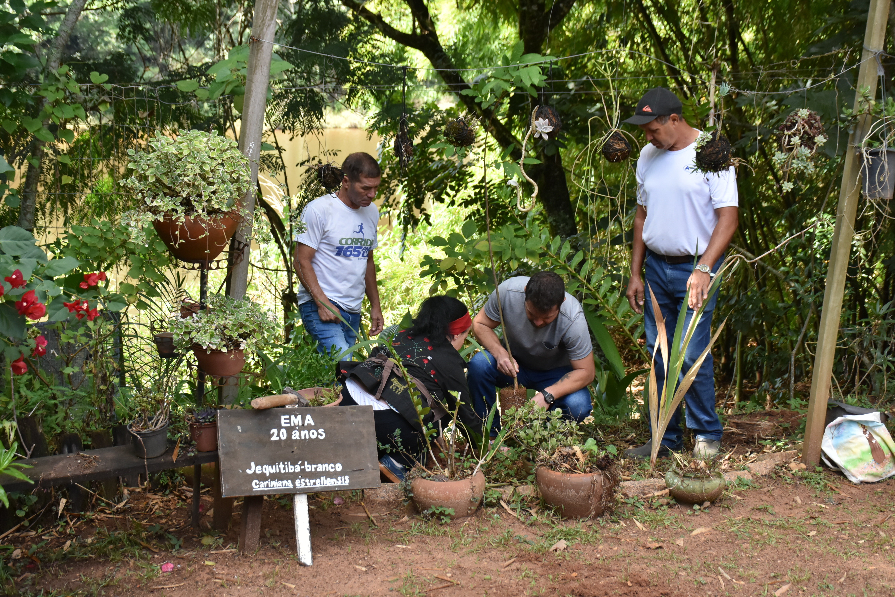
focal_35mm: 51
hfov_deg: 38.9
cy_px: 298
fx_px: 1268
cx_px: 448
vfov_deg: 26.5
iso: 1000
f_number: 5.6
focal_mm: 34
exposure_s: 1/500
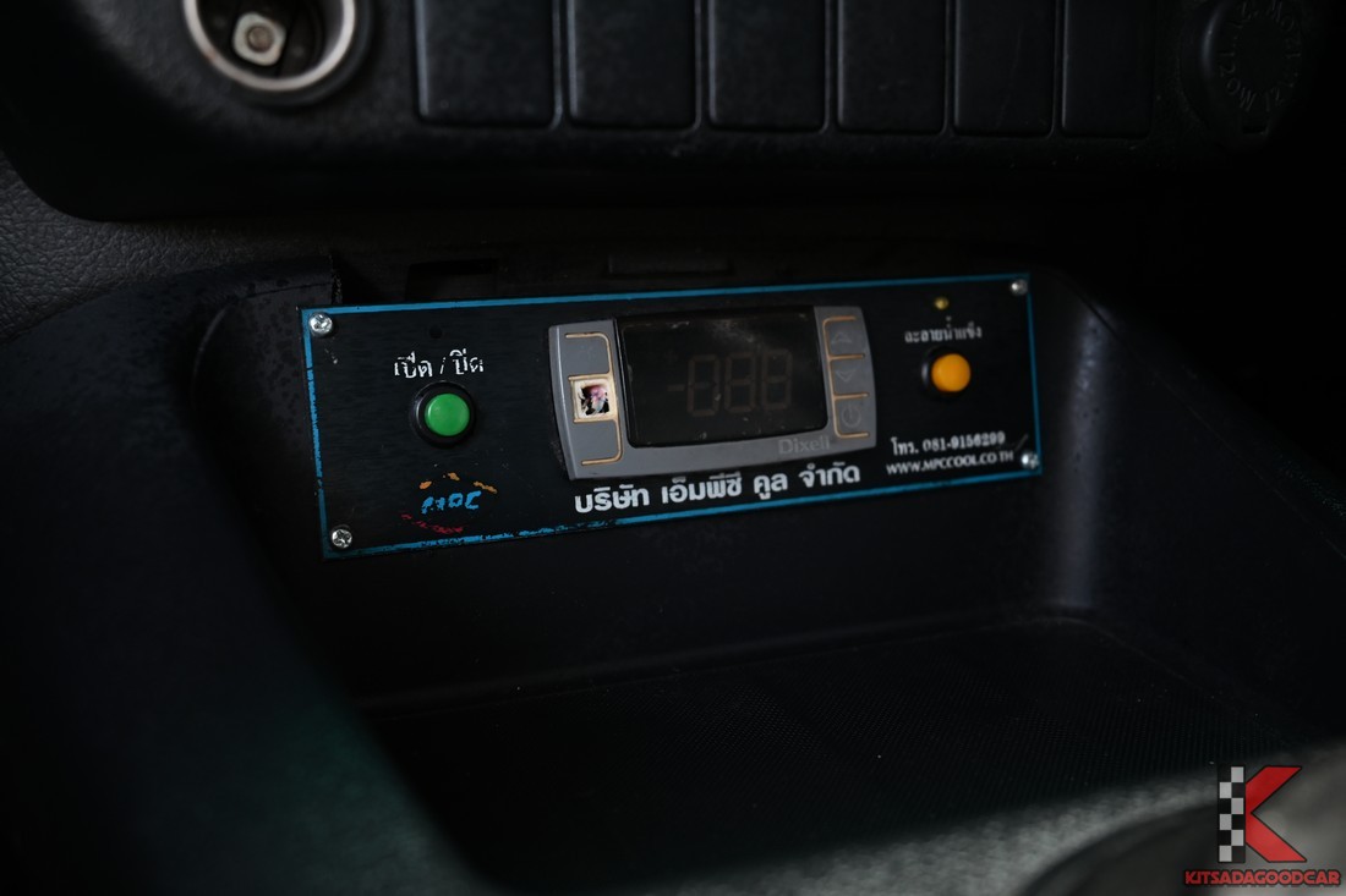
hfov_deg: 53.1
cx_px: 673
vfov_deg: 36.9
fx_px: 1346
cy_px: 448
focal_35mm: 36
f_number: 5
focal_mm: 36
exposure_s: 1/25
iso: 800
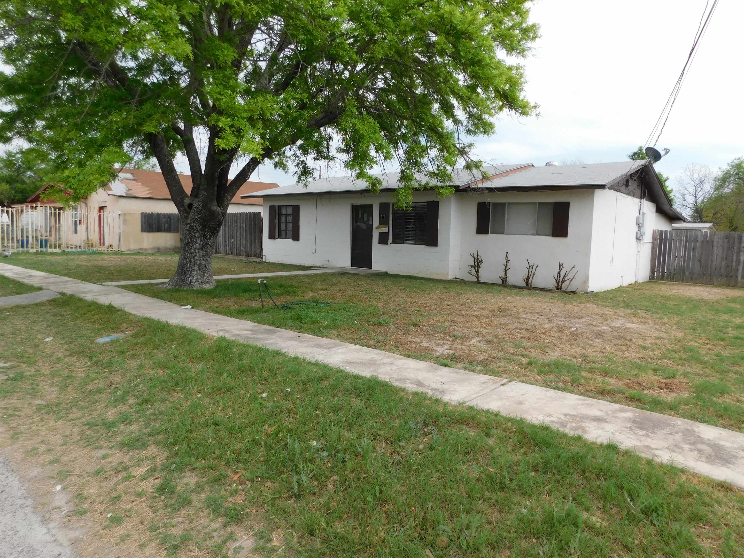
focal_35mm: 23
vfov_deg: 58.9
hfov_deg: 73.9
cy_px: 279
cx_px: 372
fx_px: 494
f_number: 3
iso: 125
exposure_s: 1/1250
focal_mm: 4
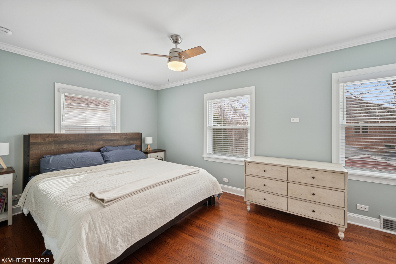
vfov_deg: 81.2
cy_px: 132
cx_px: 198
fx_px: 154
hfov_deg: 104.3
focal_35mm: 14
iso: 200
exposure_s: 1/25
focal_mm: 14
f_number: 9
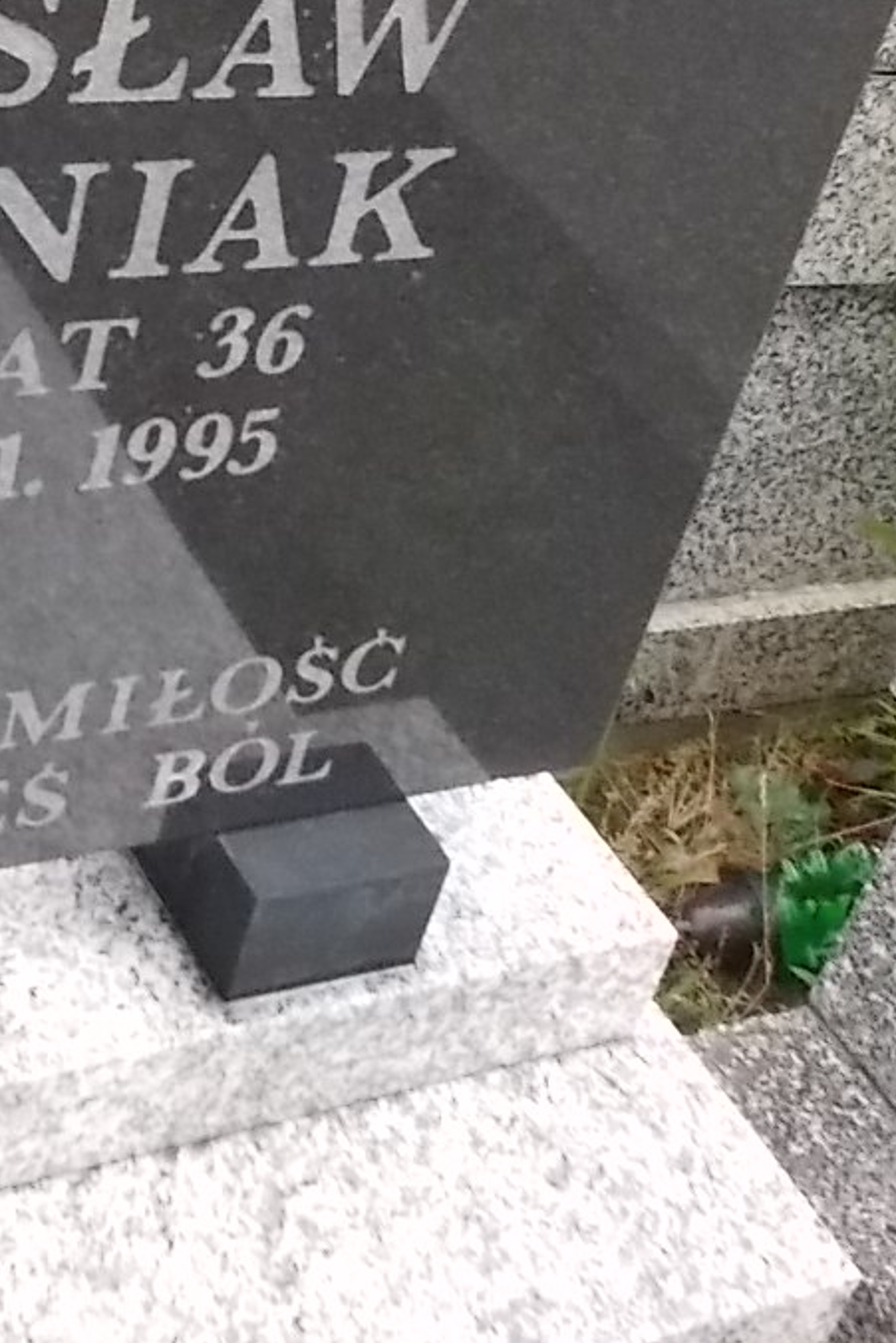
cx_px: 48
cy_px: 304
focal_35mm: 64
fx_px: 2388
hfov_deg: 20.7
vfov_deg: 30.8
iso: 400
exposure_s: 1/250
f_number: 8
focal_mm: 4.6
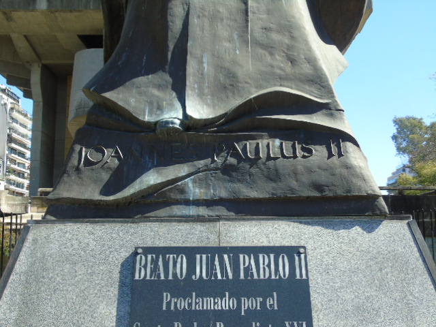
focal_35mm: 40
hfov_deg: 46.8
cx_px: 218
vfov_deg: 36.0
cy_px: 164
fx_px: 504
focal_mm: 7.1
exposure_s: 1/250
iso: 80
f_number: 3.9
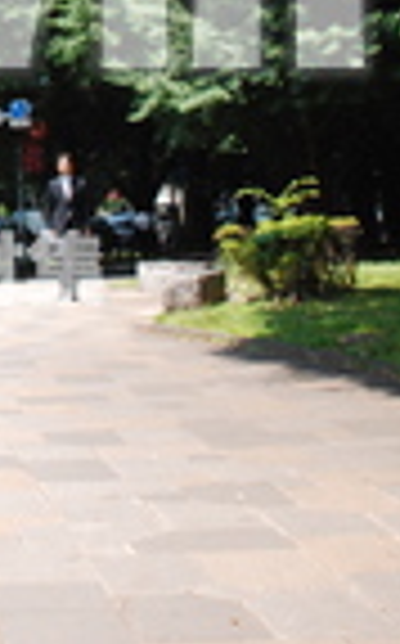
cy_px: -2
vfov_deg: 23.4
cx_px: -328
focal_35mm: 85
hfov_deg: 13.6
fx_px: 1487
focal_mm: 18
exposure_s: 1/640
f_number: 13
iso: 1600
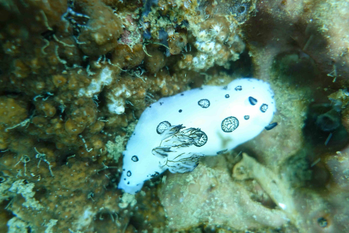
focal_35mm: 24
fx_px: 233
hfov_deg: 73.7
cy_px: 116
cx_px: 174
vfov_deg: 53.1
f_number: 2.5
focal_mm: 8.8
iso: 125
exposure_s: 1/30
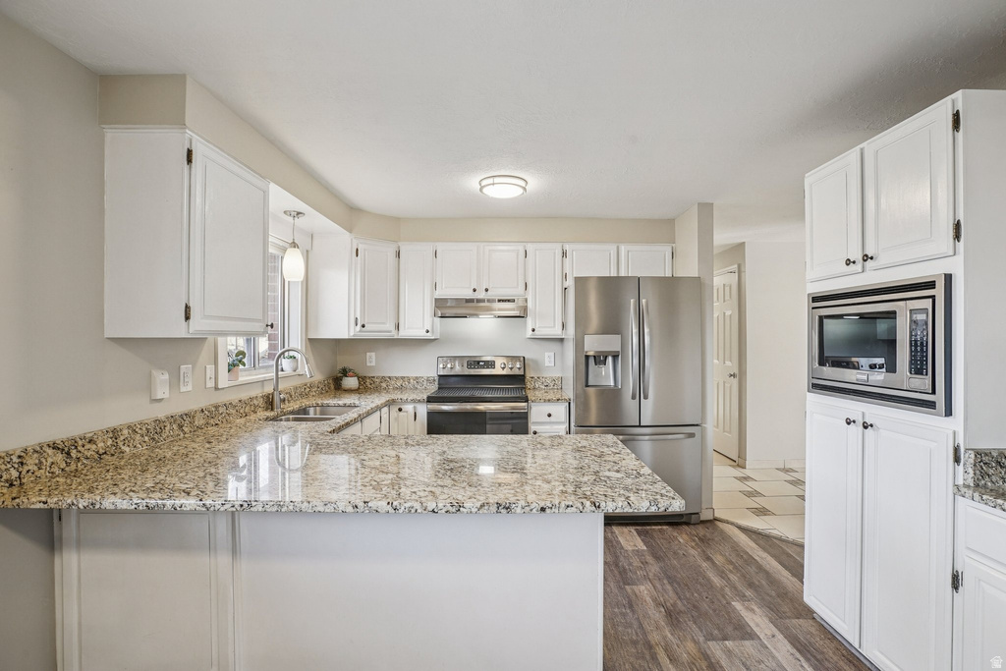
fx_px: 447
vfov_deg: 73.8
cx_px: 503
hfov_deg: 96.7
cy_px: 336
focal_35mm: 16
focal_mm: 16
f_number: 8
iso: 400
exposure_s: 1/15
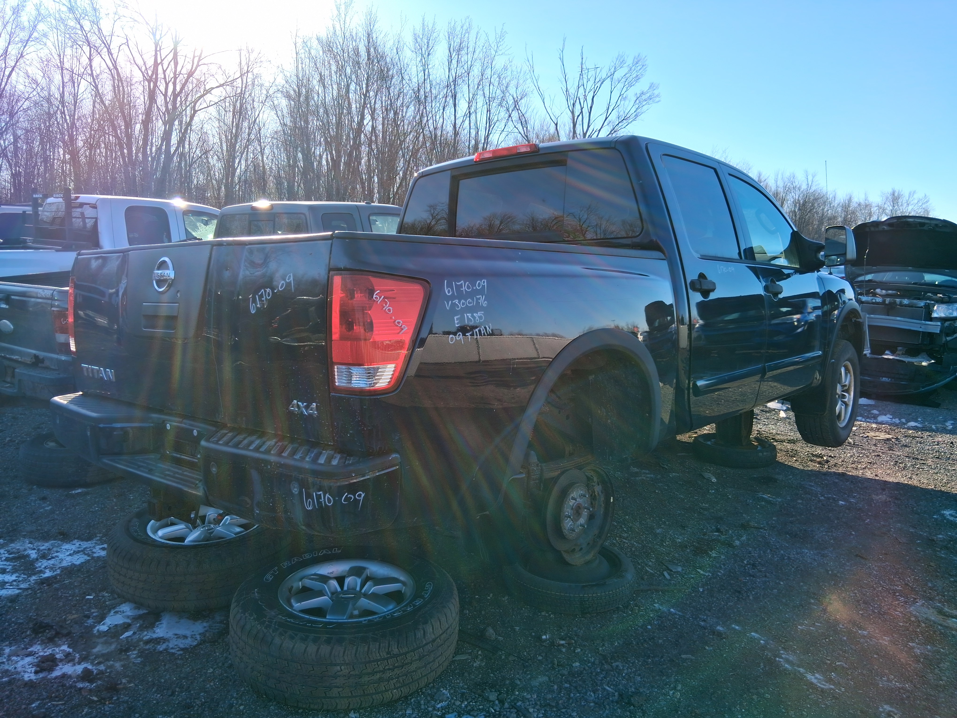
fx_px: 719
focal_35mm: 26
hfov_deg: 67.3
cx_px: 478
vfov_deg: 53.1
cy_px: 359
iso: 25
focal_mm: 3.98
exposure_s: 1/359
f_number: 1.8
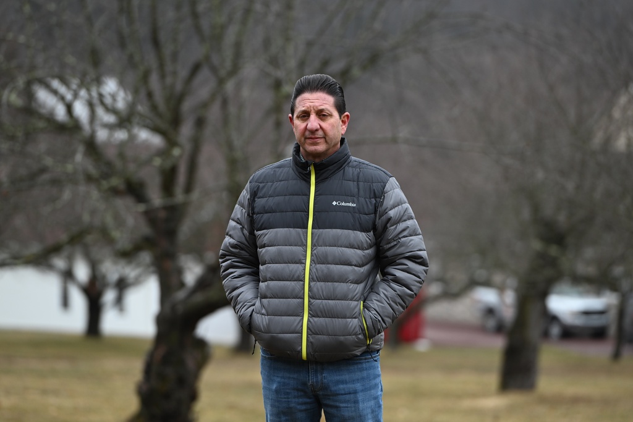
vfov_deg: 6.9
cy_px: 211
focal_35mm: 200
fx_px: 3517
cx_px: 316
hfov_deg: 10.3
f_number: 4.5
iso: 500
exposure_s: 1/800
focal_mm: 200
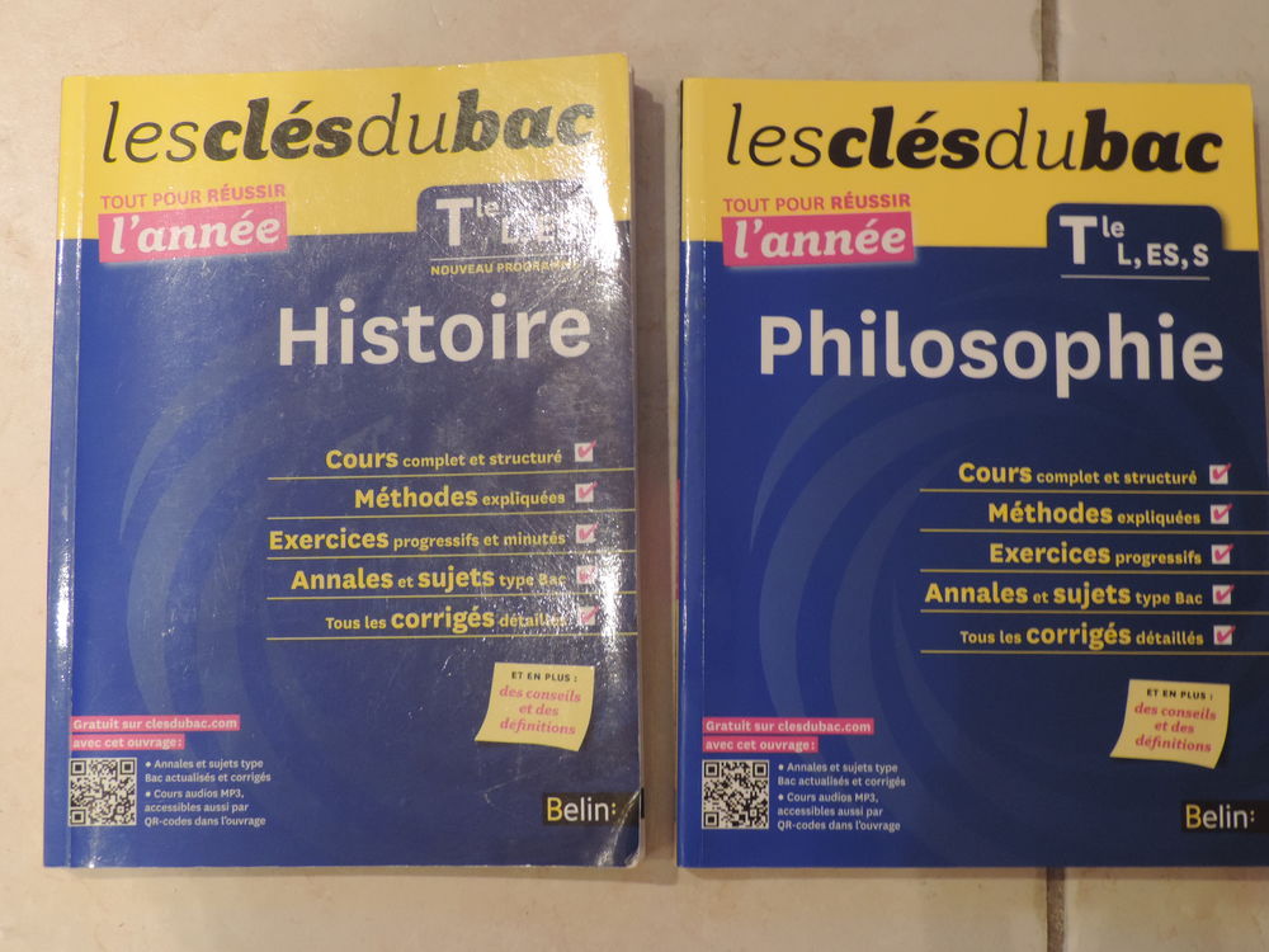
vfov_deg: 33.6
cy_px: 476
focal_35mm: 43
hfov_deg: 43.9
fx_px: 1576
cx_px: 634
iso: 450
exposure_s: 1/13
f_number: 3.4
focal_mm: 7.6
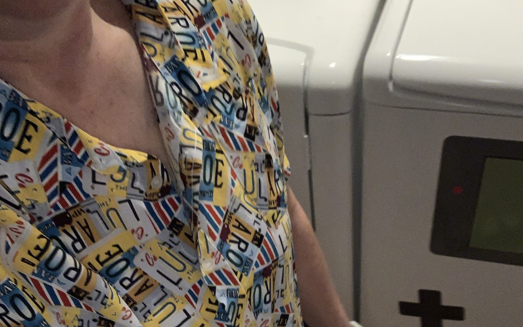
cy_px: 296
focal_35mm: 46
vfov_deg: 27.0
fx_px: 656
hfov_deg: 43.5
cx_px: 263
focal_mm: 2.87
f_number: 2.2
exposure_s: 1/40
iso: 100
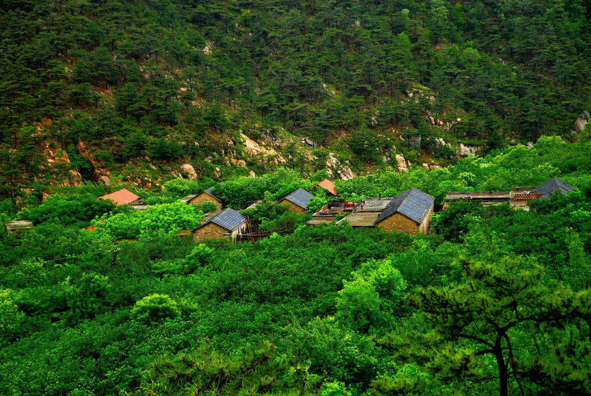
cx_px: 296
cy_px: 198
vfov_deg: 17.5
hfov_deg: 26.0
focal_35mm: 78
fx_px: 1282
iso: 200
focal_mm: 52
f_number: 5
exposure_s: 1/50
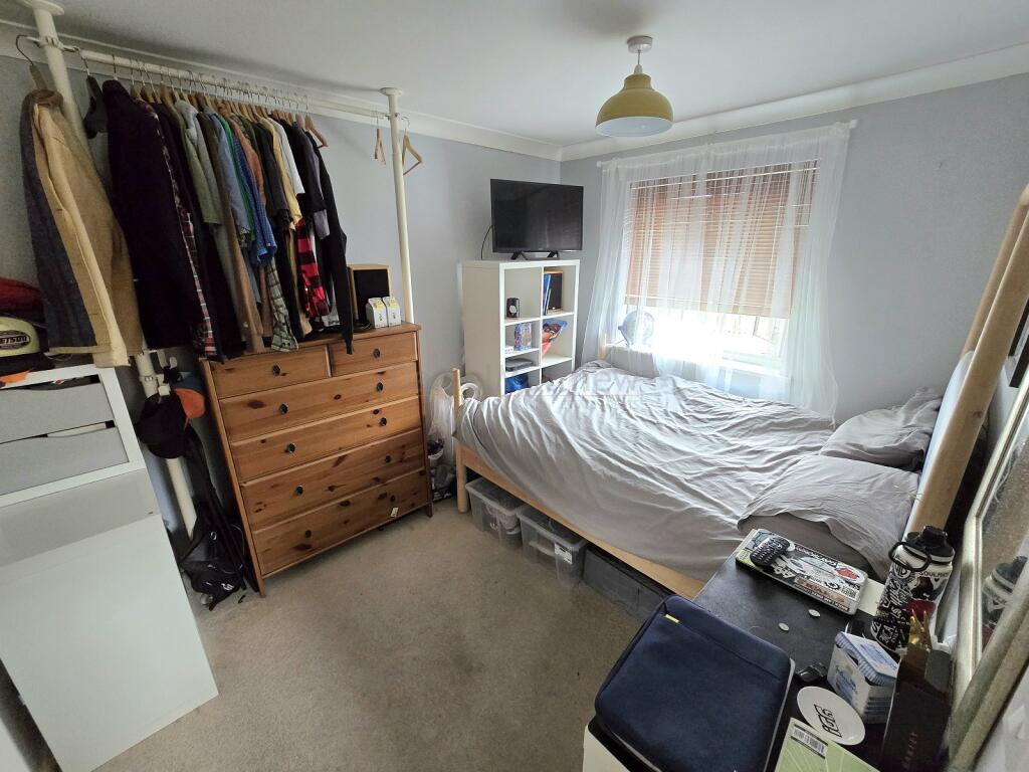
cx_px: 514
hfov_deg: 106.2
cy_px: 386
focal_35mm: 13
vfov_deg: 89.9
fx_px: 386
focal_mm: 2.2
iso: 320
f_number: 2.2
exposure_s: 1/60.2
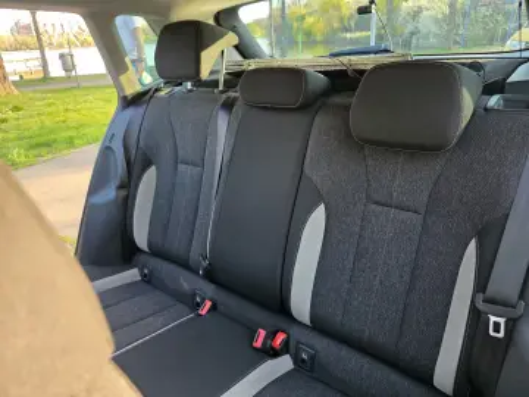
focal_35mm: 23
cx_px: 264
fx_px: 351
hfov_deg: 73.9
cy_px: 198
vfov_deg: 58.9
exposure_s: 1/180
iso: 200
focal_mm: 6.3
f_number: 1.7
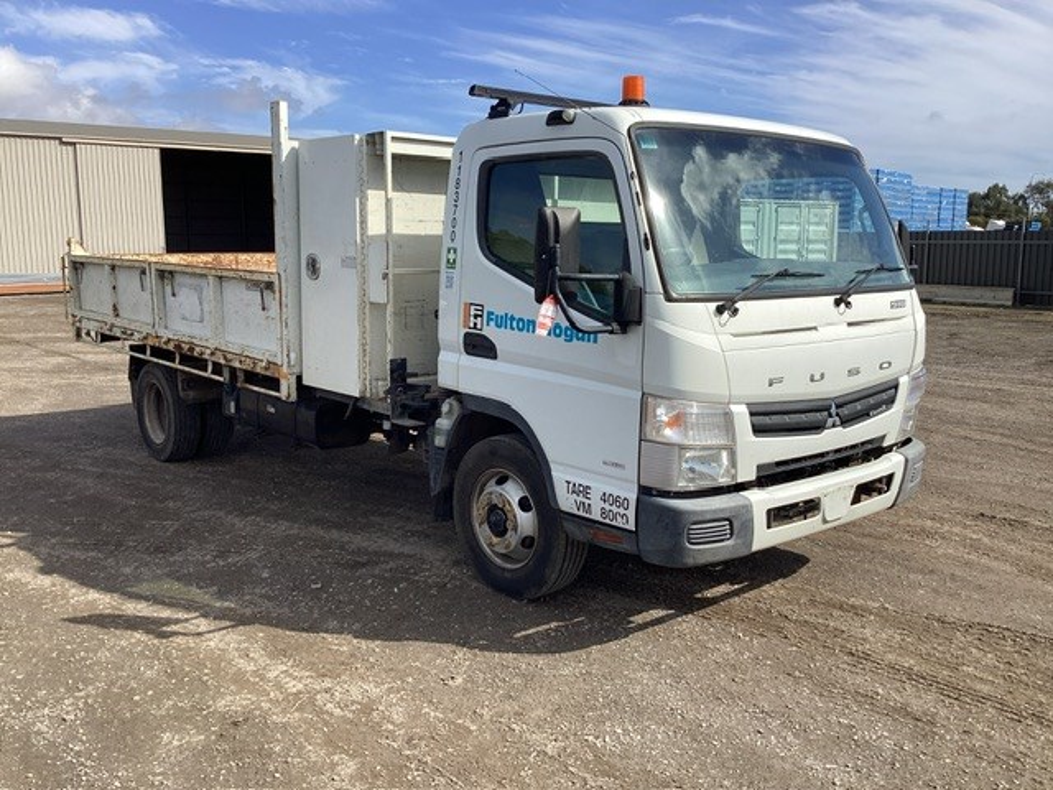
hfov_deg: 58.4
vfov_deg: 45.4
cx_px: 526
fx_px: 943
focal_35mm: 31
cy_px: 395
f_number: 2.4
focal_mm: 3.3
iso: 25
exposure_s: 1/1314
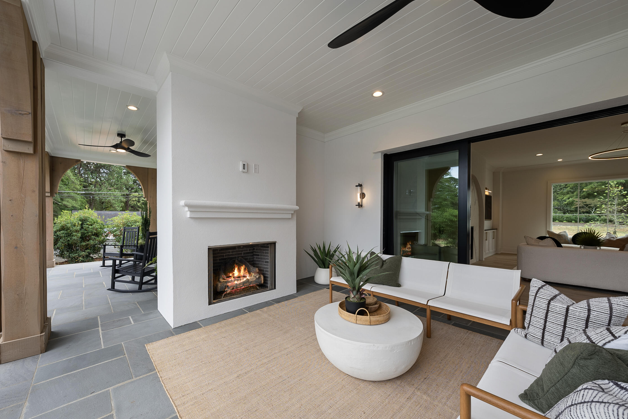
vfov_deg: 81.2
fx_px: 244
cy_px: 223
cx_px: 300
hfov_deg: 104.2
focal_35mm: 14
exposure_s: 1/30
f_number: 7.1
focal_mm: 13
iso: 320
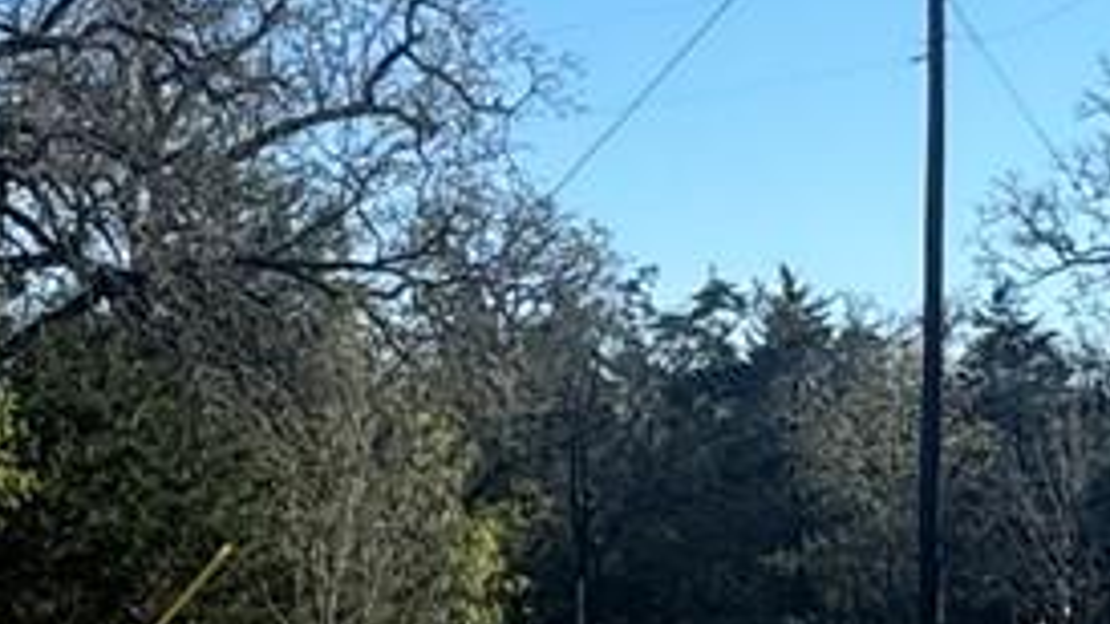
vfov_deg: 10.5
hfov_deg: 17.4
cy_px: 608
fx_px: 3355
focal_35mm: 114
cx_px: -409
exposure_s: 1/1449
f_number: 2.2
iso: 50
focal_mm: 2.22
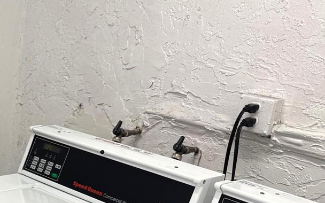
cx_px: -100
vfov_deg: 19.0
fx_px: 593
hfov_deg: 26.0
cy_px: 197
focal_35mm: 67
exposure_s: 1/311
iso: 80
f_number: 1.78
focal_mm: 6.76
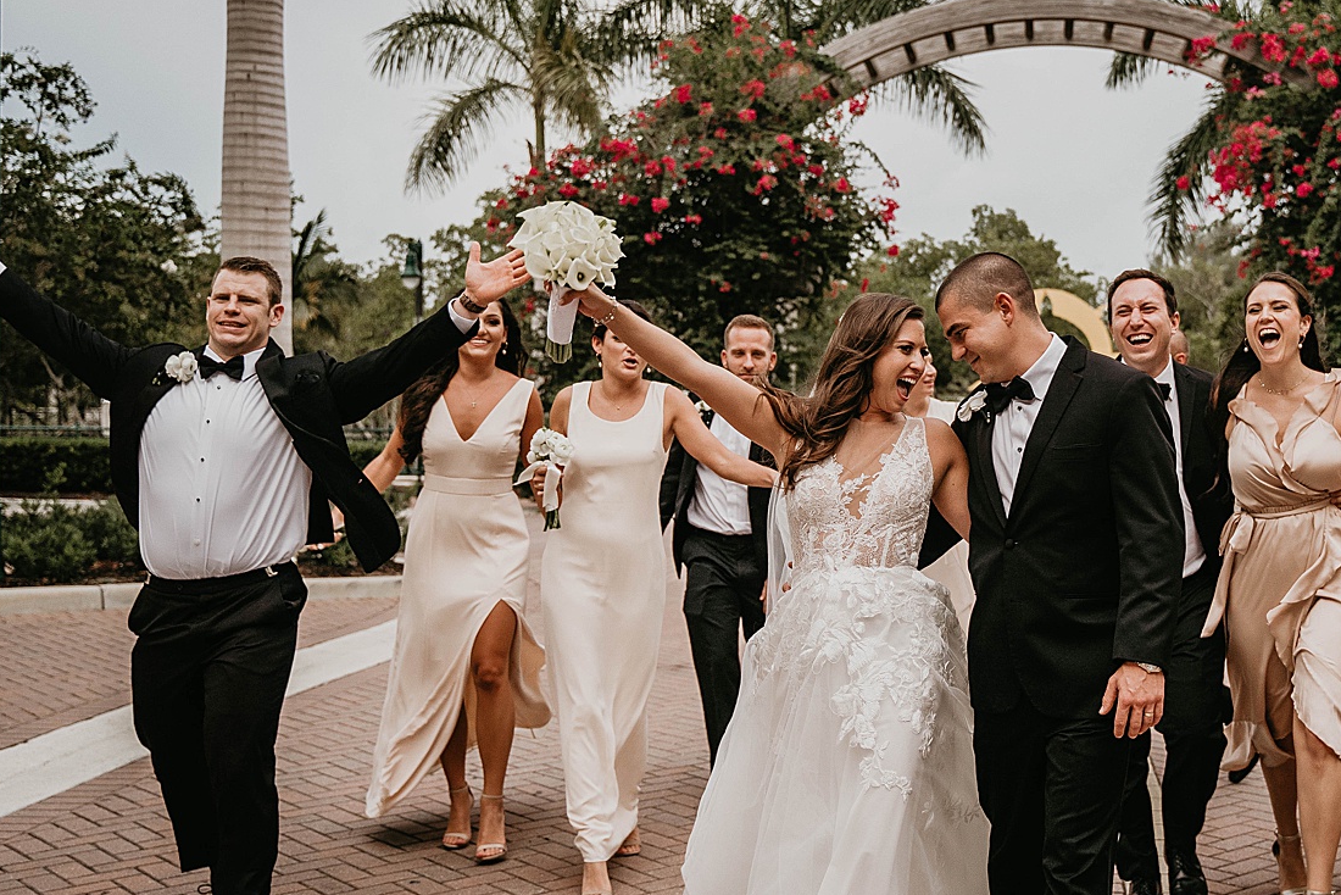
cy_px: 409
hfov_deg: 40.4
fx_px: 1788
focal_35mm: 48
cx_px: 933
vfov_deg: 28.1
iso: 640
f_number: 2.8
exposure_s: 1/250
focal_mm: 33
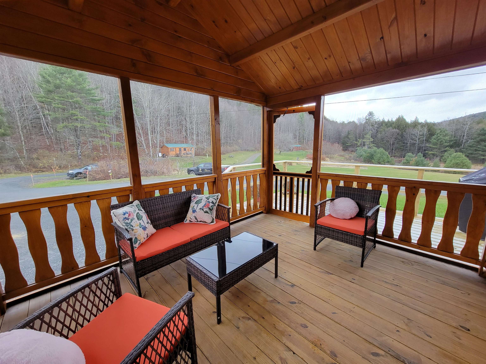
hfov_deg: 106.2
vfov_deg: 89.9
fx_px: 183
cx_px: 243
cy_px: 182
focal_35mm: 13
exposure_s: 1/60
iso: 160
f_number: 2.2
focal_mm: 2.2
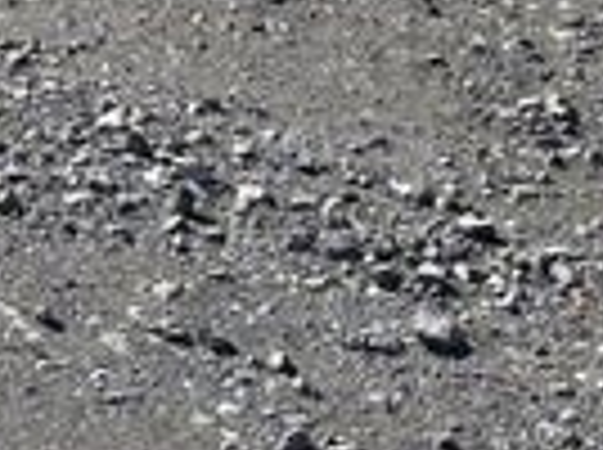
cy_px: -477
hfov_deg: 11.2
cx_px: -416
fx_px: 2886
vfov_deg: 8.4
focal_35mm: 166
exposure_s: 1/3279
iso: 50
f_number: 1.6
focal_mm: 5.96
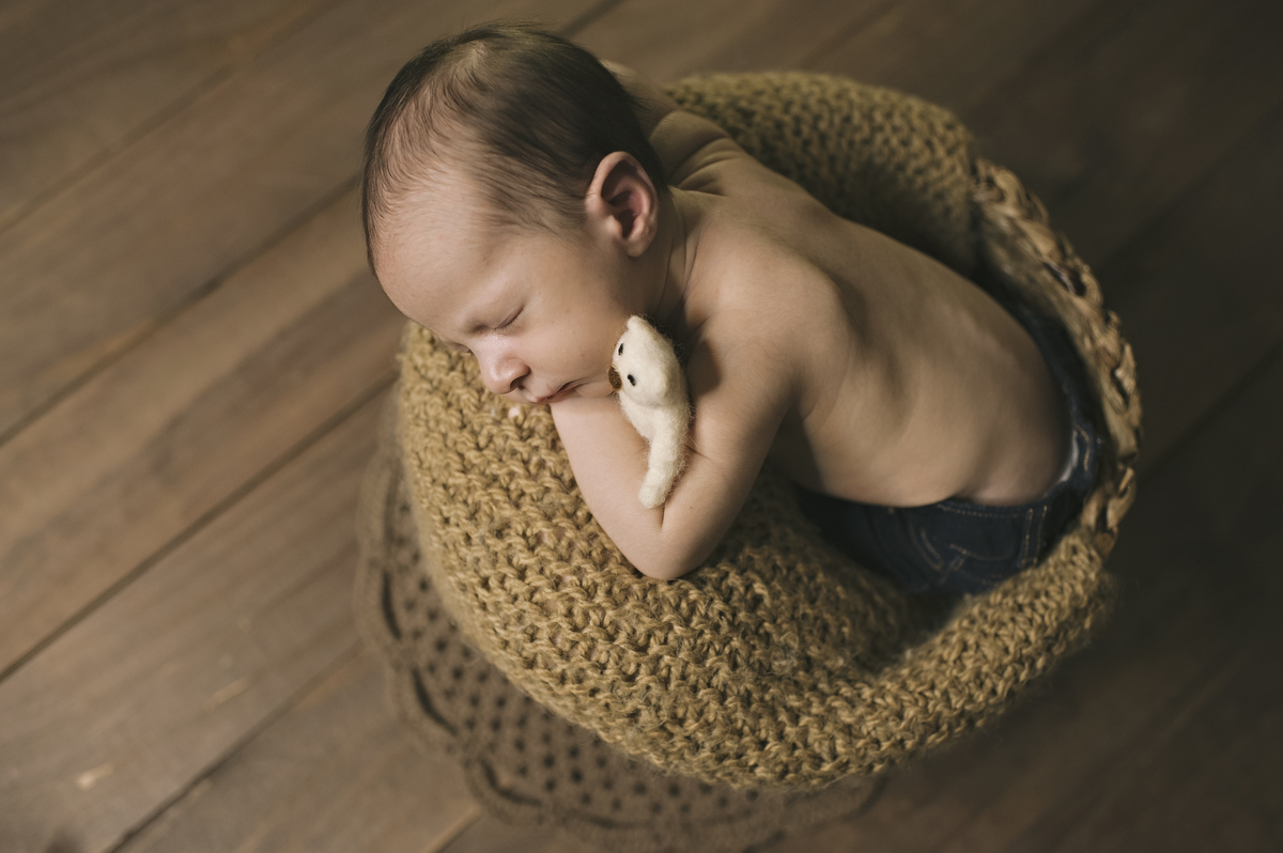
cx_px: 642
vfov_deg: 37.8
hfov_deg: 54.5
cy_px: 426
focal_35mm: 35
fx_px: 1246
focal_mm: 35
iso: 500
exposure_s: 1/125
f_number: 2.5
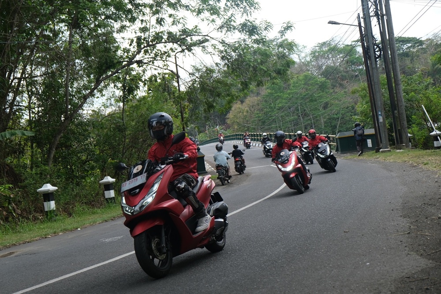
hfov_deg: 40.4
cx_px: 220
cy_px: 147
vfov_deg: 27.5
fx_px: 600
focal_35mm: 49
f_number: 3.6
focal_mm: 32.9
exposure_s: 1/2000
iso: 500
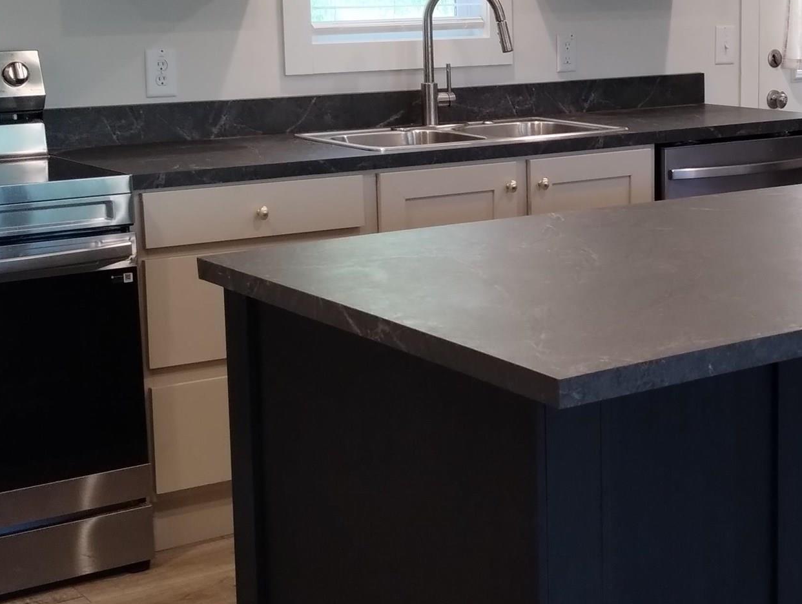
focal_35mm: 69
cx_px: 644
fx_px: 1601
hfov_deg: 27.5
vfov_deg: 21.3
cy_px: 238
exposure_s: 1/60
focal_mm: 4.27
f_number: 1.8
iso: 375
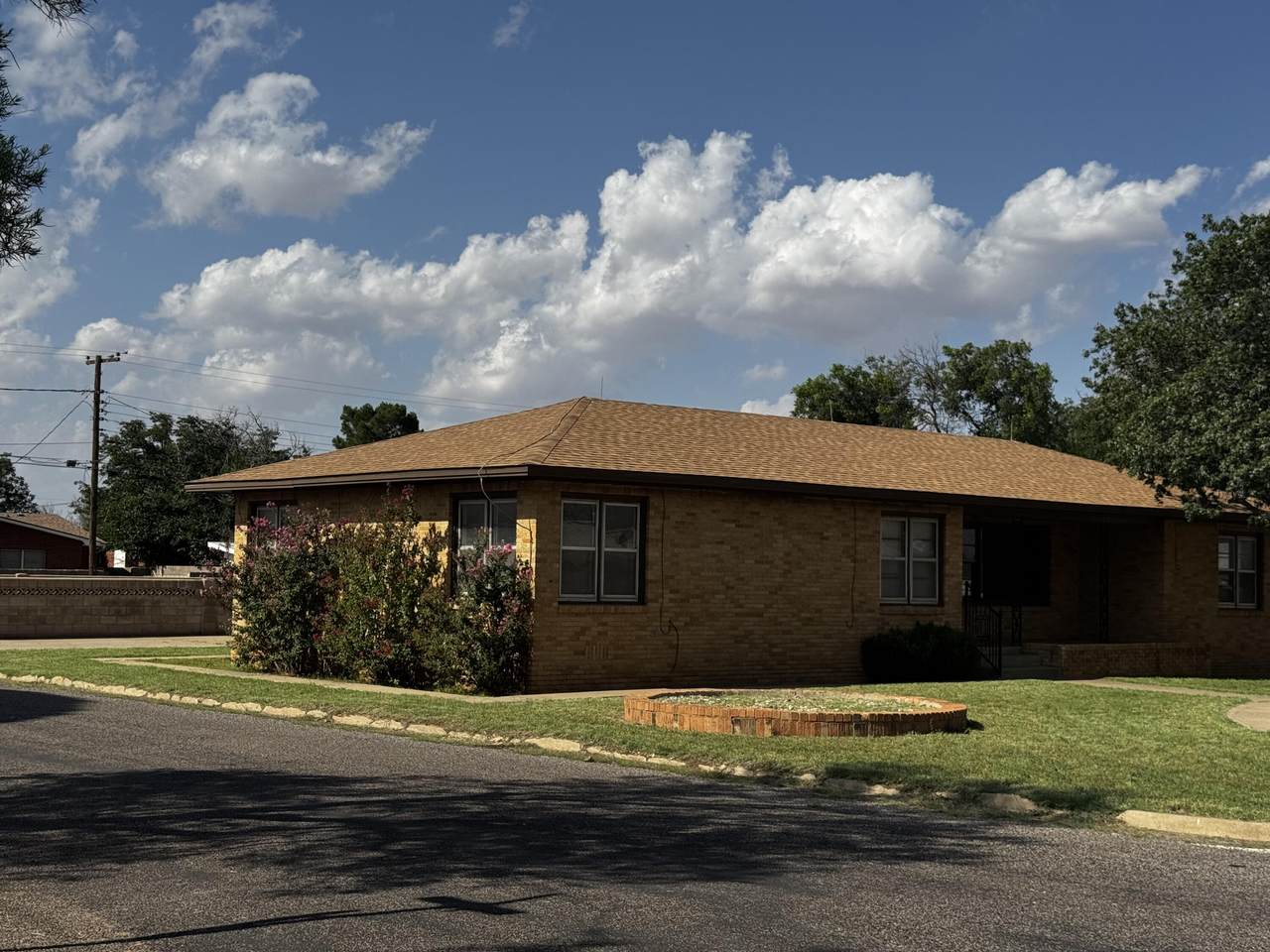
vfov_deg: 30.3
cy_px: 476
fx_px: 1761
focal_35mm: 48
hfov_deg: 39.7
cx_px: 635
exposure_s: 1/7092
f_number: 1.78
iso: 64
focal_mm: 6.76
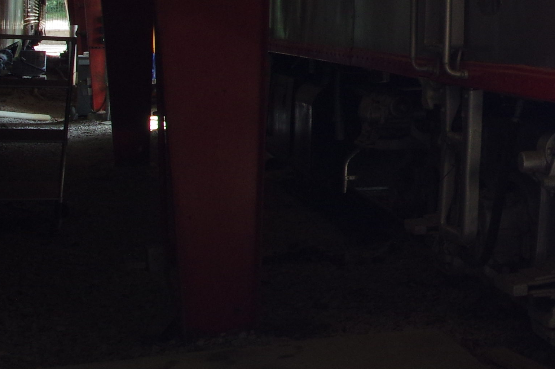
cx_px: 867
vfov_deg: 15.5
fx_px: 1325
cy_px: -21
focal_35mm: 86
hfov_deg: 20.0
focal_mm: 15
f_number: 8
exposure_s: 1/40
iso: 400
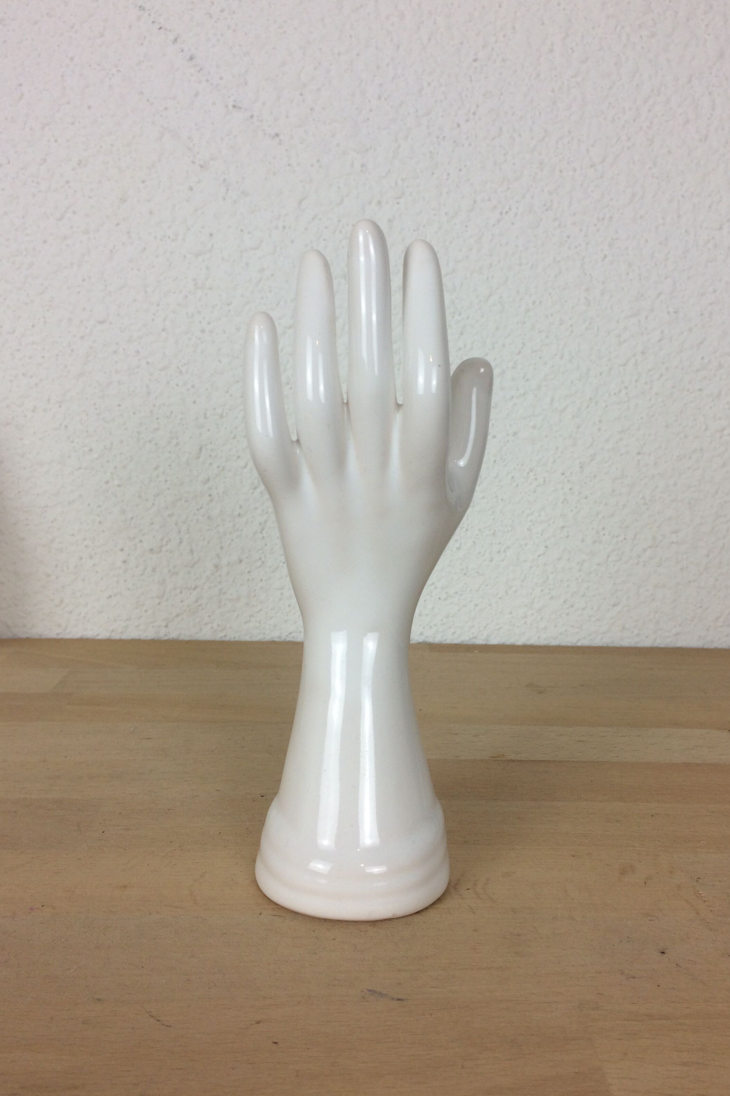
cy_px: 540
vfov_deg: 60.3
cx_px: 384
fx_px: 943
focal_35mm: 31
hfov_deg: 42.3
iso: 40
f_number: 2.2
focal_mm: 4.15
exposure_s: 1/100
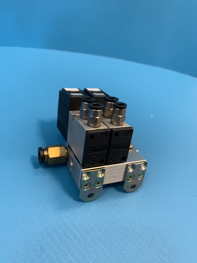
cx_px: 98
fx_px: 197
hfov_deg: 53.1
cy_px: 132
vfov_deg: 67.3
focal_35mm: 26
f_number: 1.8
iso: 320
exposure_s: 1/50
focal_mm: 4.25
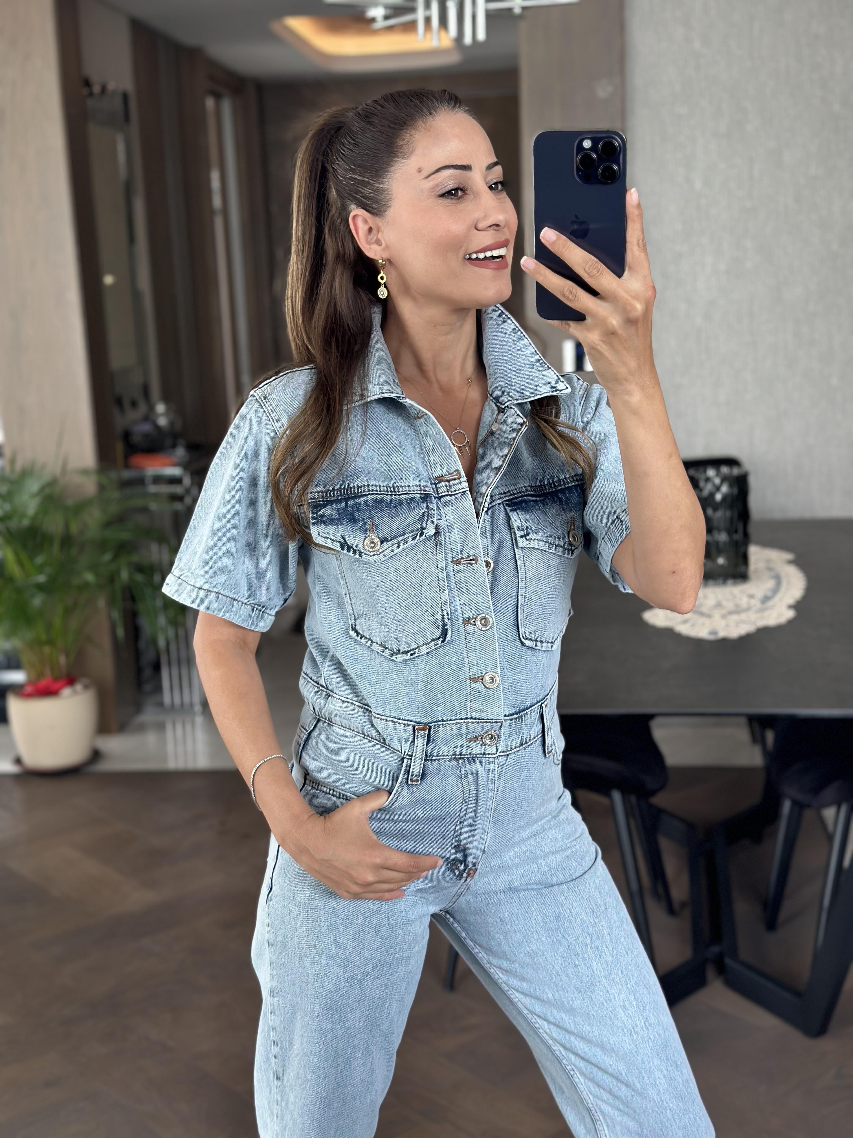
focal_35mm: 48
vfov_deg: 39.7
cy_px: 569
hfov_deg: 30.3
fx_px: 1577
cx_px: 426
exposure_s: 1/99
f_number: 1.78
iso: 125
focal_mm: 6.86
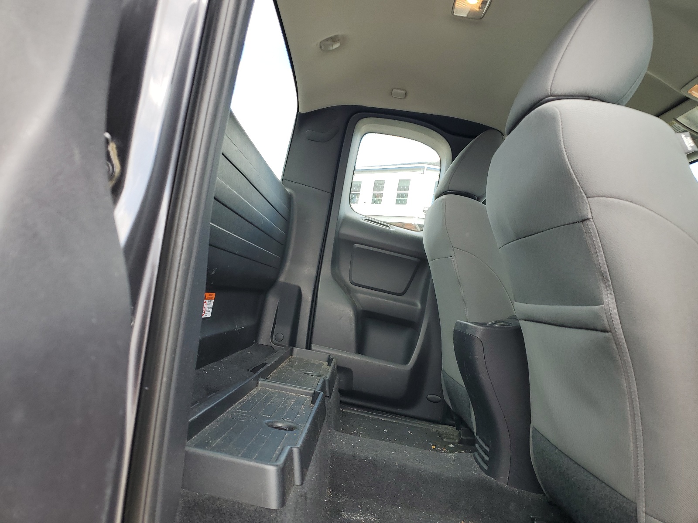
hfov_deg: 67.3
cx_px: 349
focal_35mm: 26
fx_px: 524
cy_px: 262
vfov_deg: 53.1
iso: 50
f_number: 1.5
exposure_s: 1/286
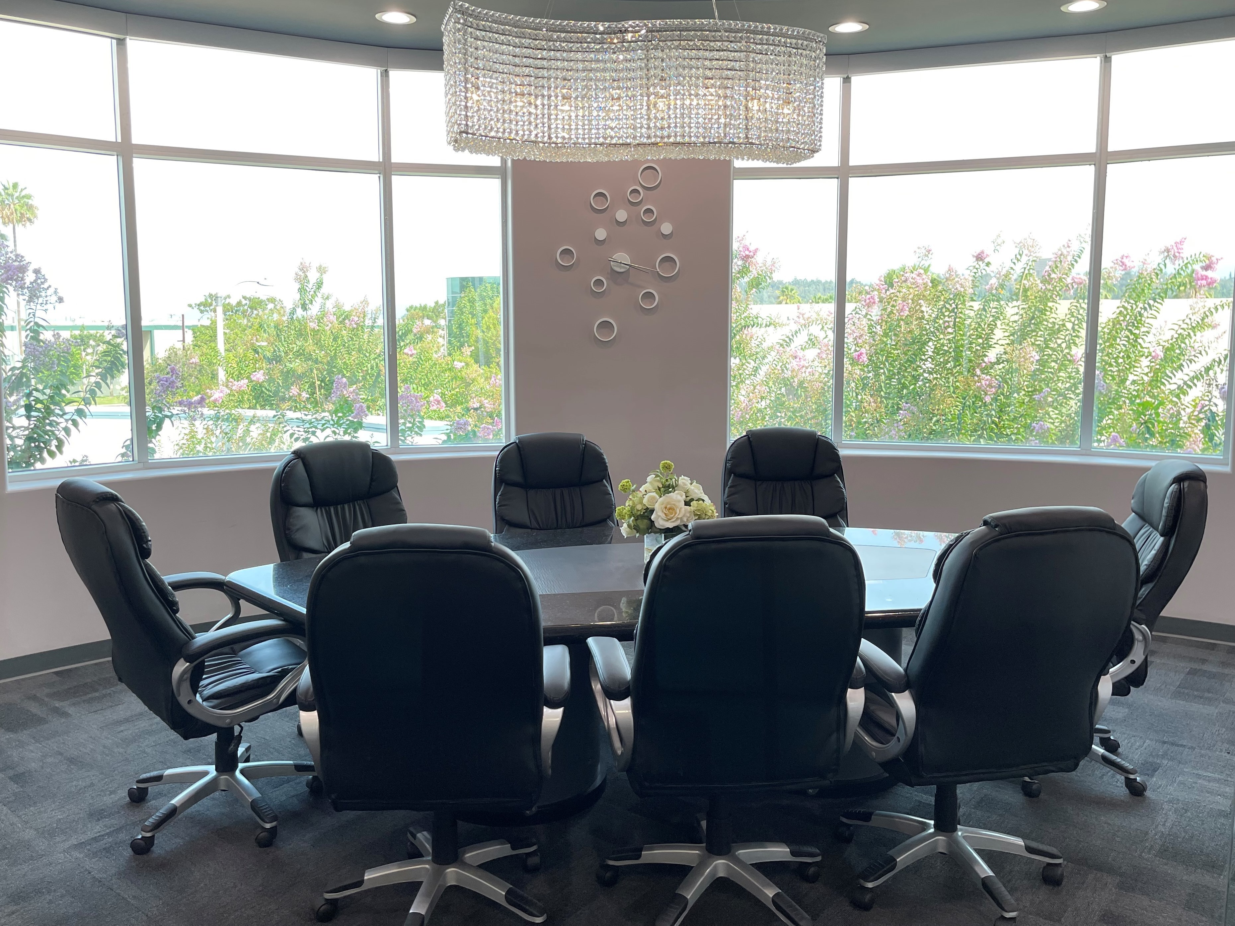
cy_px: 463
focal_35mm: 26
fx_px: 928
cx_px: 618
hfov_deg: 67.3
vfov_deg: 53.1
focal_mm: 5.1
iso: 80
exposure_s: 1/120
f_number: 1.6
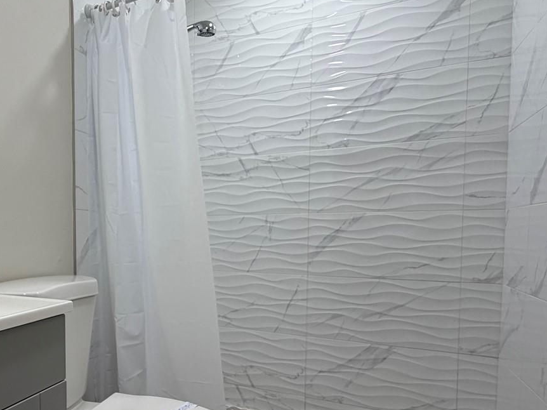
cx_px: 149
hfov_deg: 64.0
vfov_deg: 52.6
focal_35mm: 26
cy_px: 251
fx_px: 411
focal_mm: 2.22
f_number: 2.2
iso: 200
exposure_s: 1/120
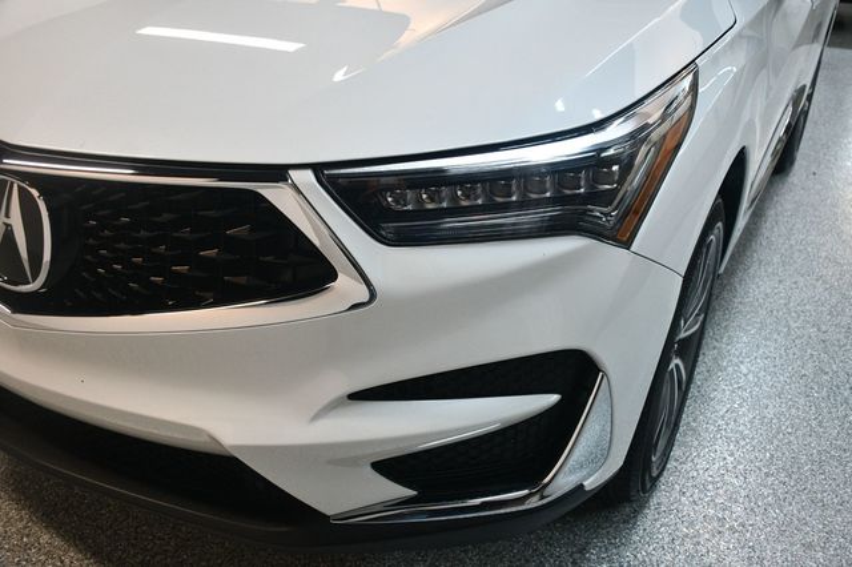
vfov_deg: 36.8
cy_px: 284
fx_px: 852
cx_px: 426
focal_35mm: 36
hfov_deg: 53.2
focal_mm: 24
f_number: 3.8
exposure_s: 1/125
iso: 1250
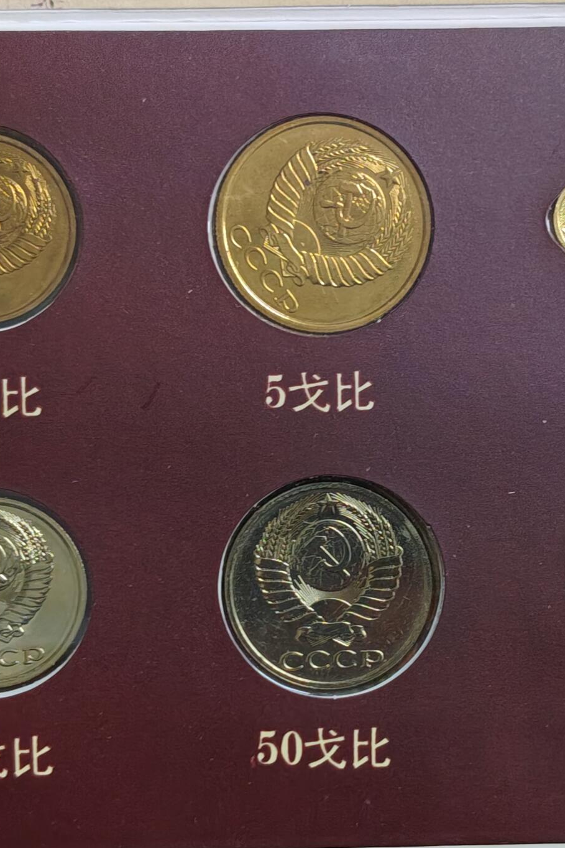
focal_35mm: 70
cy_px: 445
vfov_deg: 28.8
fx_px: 1648
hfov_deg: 19.4
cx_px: 381
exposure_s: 1/50
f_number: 1.88
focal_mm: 4.84
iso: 455
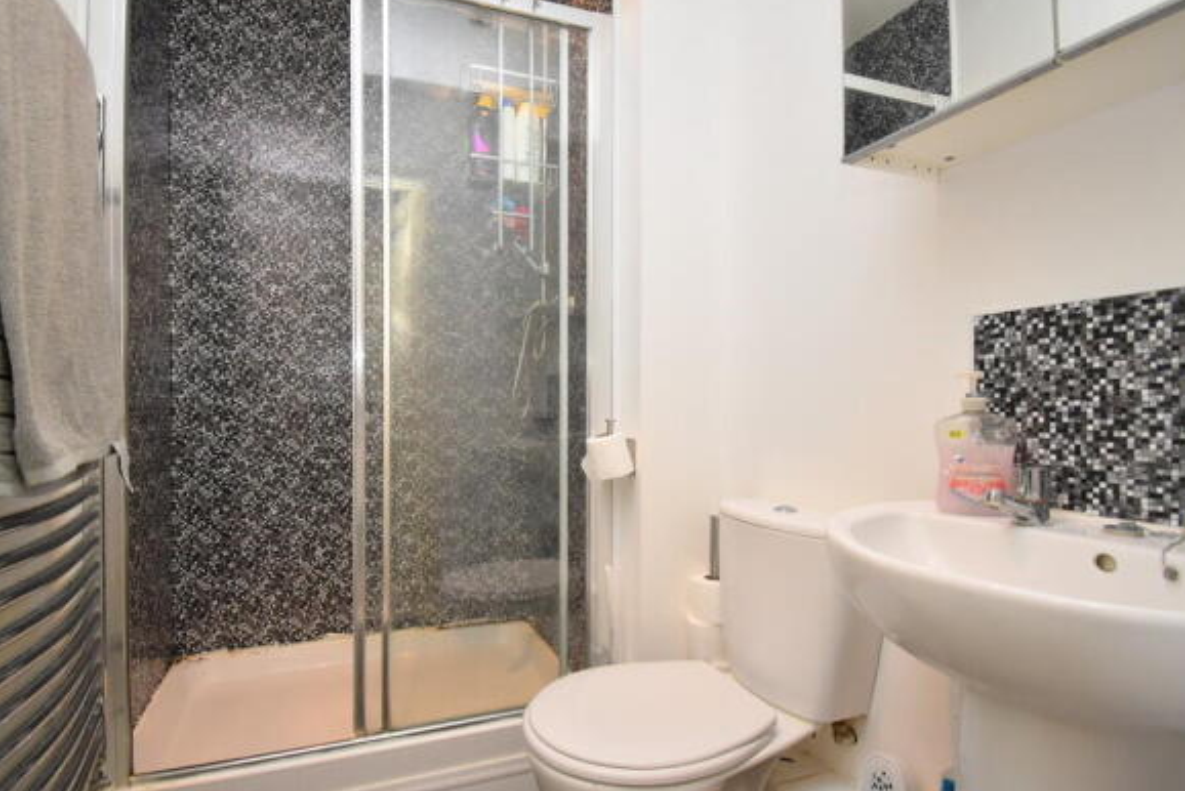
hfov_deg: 93.0
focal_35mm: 17
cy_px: 419
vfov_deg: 70.4
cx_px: 538
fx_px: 560
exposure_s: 1/125
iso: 1100
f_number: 4.5
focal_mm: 10
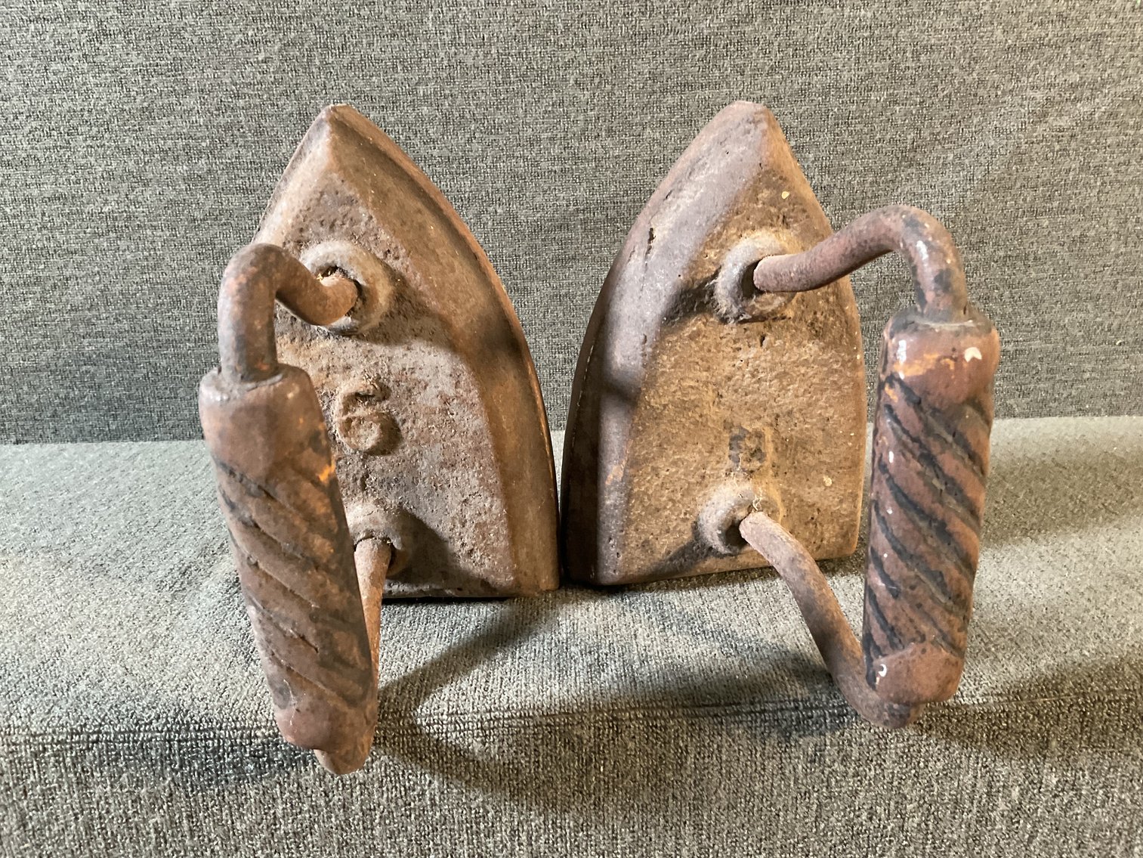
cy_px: 429
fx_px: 958
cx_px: 572
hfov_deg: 61.7
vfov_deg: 48.2
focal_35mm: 29
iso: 250
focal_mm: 3
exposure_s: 1/40
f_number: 1.8
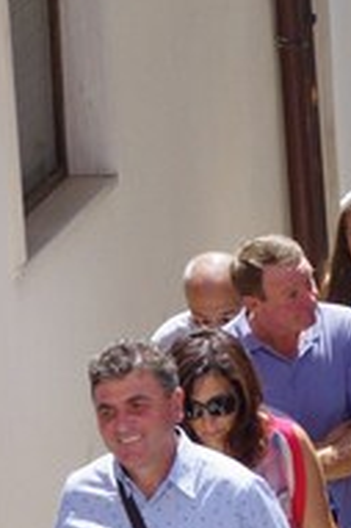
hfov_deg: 2.6
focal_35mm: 519
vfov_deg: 4.0
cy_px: 210
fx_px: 7604
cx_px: 434
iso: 400
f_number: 8
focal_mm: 88
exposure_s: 1/320
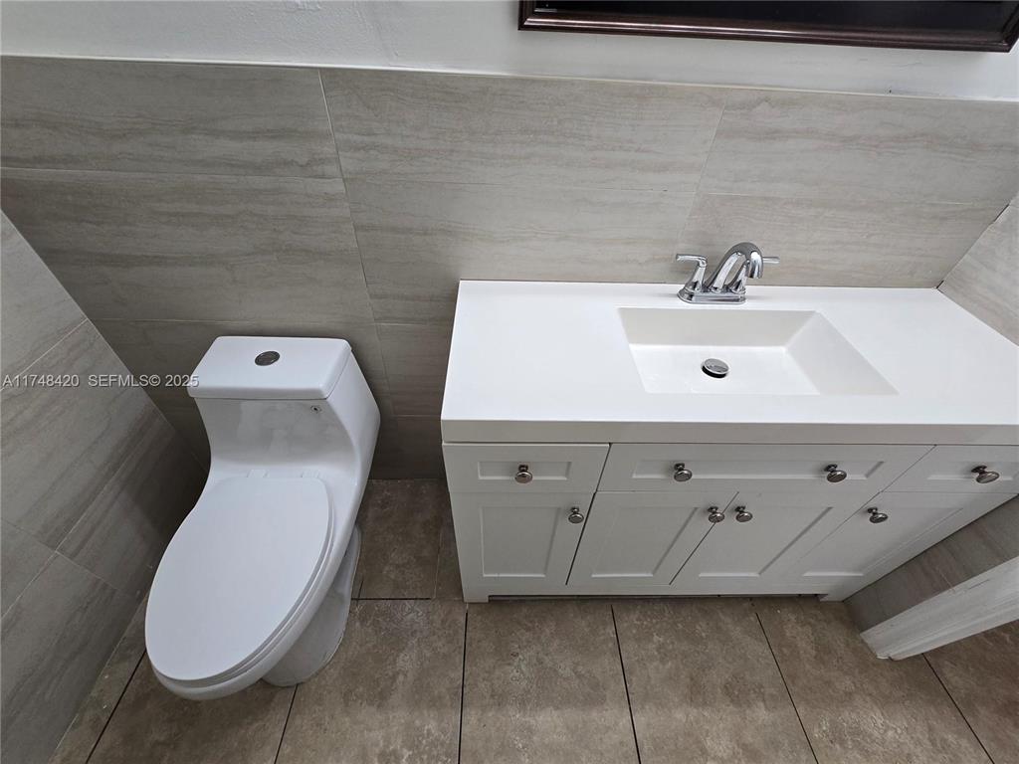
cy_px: 382
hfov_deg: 106.2
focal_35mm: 13
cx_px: 510
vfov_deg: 89.9
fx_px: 383
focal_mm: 2.2
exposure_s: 1/60
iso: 80
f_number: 2.2
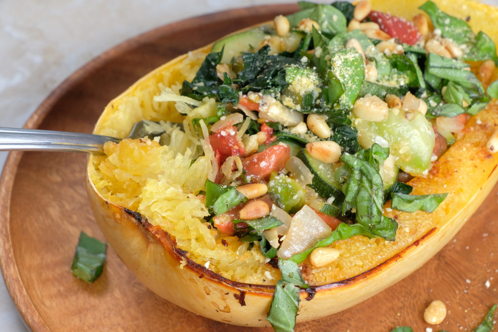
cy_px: 166
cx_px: 249
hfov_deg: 18.3
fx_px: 1549
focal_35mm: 112
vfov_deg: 12.2
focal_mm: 74.4
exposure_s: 1/60
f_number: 11
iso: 800
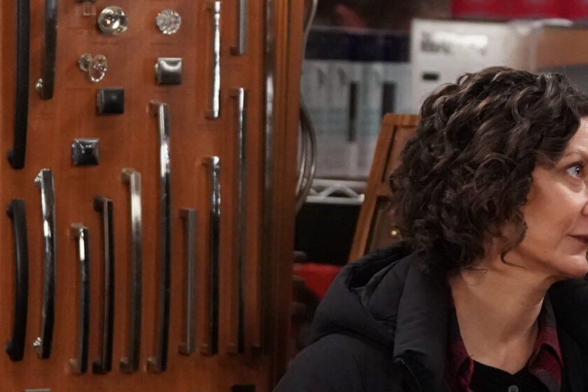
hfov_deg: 6.1
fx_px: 5440
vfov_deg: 4.1
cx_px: 802
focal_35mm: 333
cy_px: 397
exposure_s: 1/250
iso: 8000
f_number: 2.8
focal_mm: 109
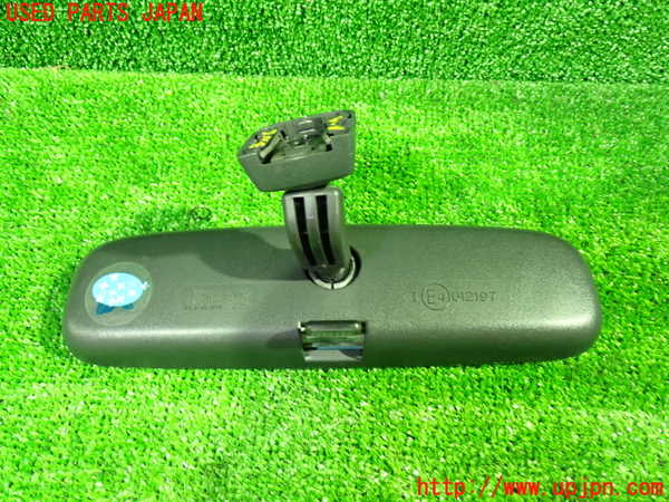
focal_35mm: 32
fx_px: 618
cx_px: 334
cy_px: 251
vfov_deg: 44.2
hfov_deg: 56.8
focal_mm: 5.79
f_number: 2.4
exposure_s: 1/10
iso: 800
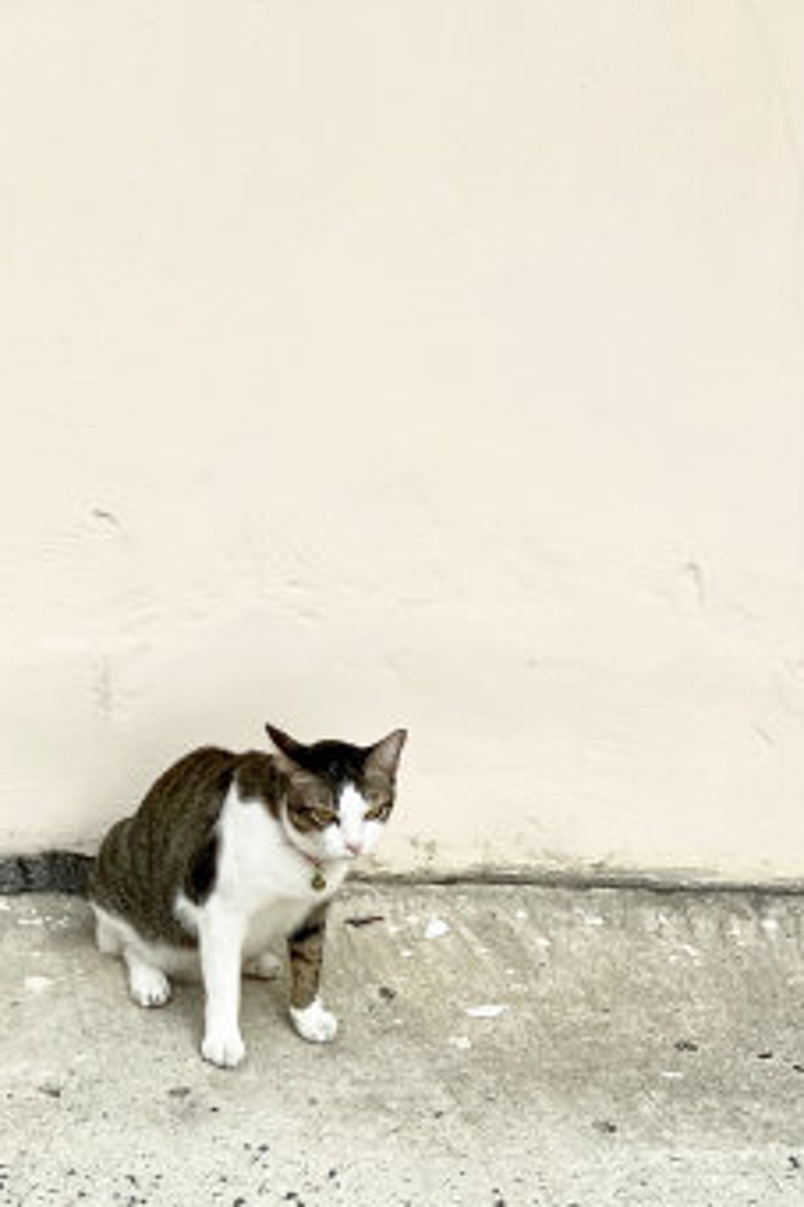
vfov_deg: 21.0
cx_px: 175
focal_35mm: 97
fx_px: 3253
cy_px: 803
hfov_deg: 14.0
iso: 20
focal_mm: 6
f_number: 2
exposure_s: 1/1043
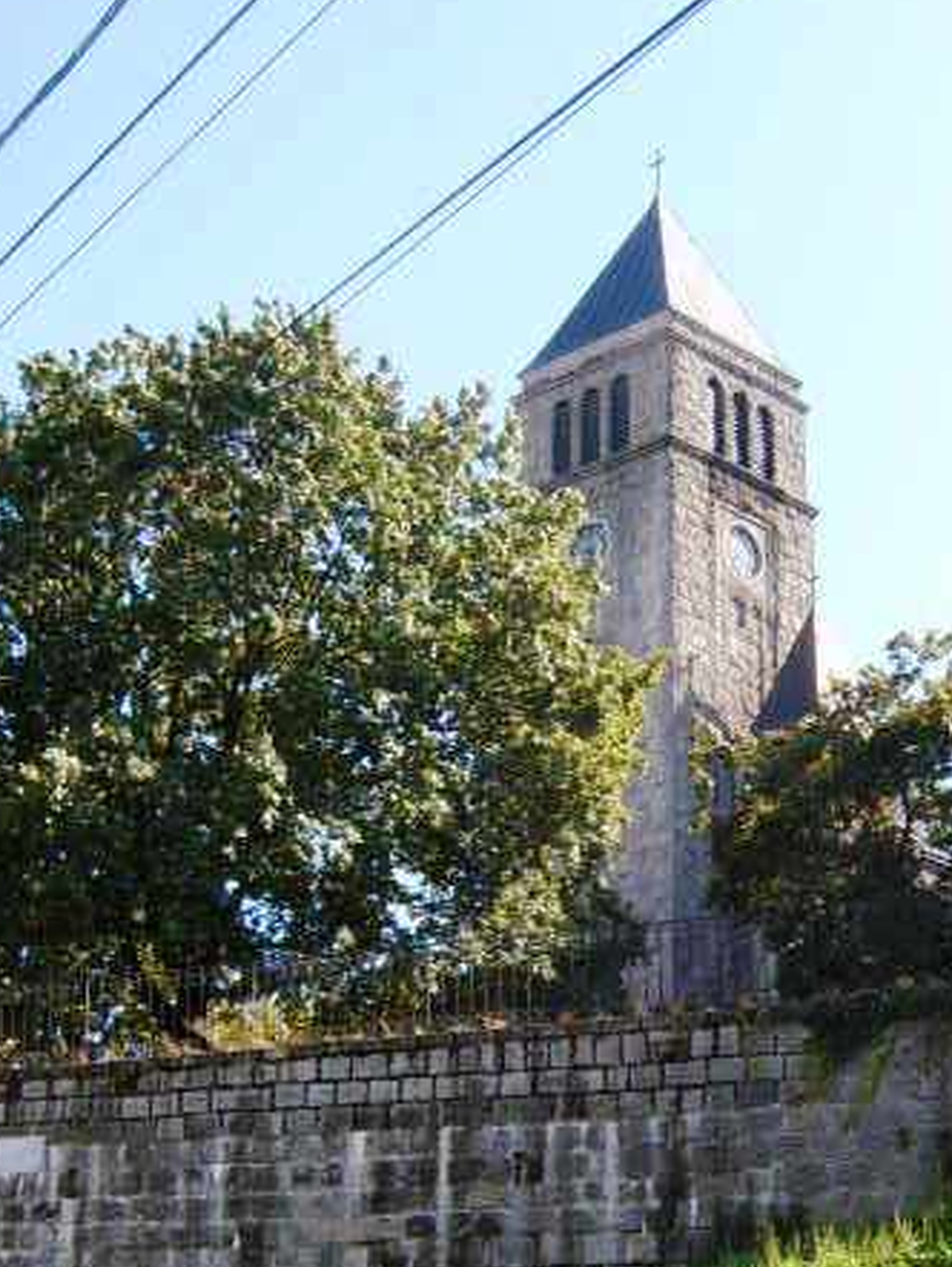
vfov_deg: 34.5
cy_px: 874
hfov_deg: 26.5
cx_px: 596
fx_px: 2015
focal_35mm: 55
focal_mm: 5.8
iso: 63
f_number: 5.8
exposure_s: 1/90
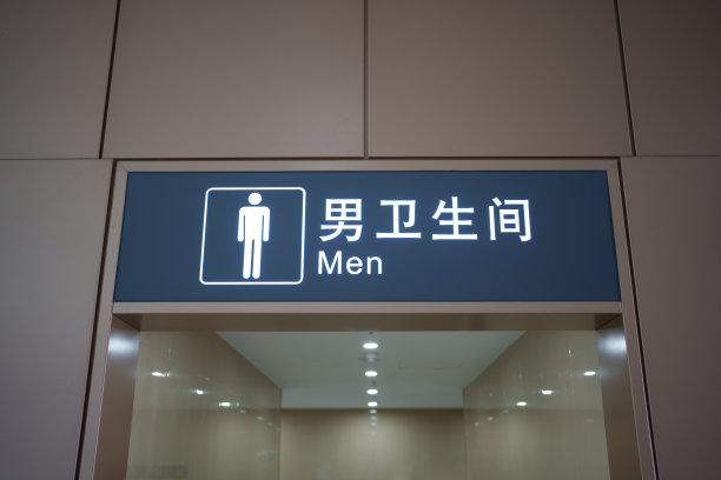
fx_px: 701
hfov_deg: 54.4
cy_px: 240
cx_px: 360
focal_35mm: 35
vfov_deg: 37.9
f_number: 1.8
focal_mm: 35
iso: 100
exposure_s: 1/60
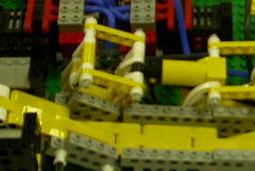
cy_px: 142
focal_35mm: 138
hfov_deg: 14.6
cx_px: 251
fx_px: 978
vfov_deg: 9.9
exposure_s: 1/28.9
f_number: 2.6
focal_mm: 7.85
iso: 100
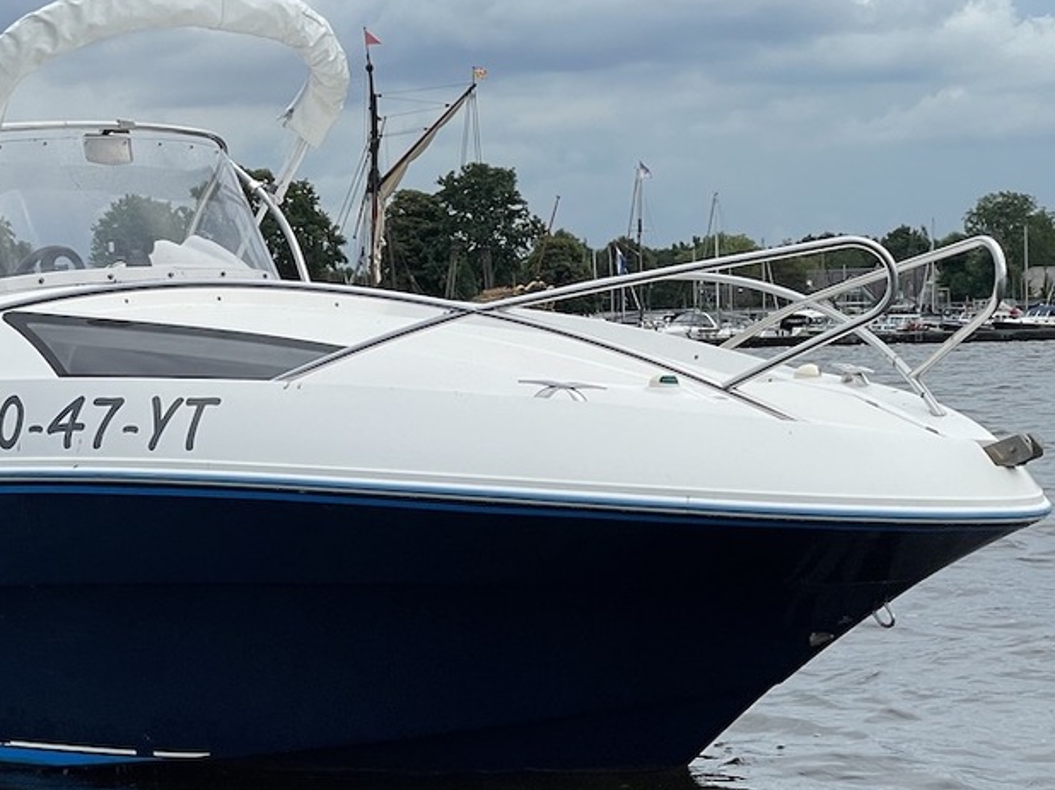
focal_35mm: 101
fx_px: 3077
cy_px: 445
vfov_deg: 14.6
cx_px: 167
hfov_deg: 19.2
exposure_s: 1/2398
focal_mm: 6
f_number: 2
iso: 25
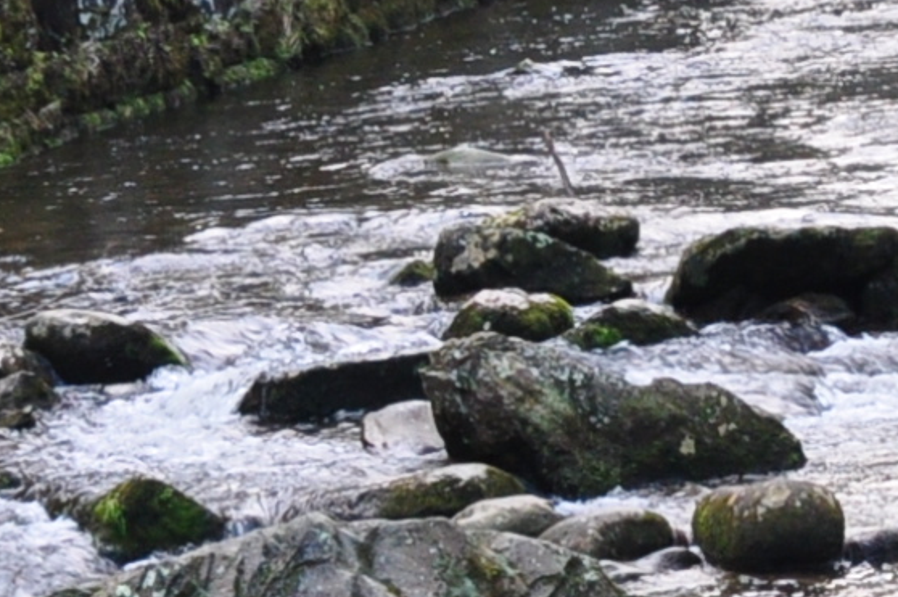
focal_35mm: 268
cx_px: 1469
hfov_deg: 7.5
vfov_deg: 5.1
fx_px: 6676
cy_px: 190
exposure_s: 1/60
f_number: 8
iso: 720
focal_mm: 31
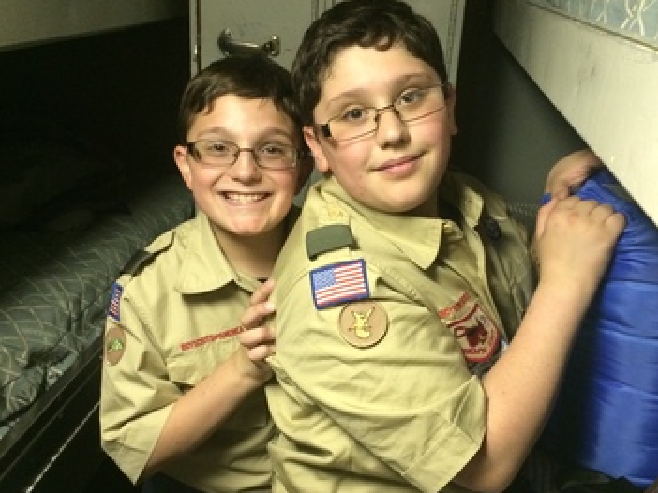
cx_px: 330
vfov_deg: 35.0
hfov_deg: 45.8
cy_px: 287
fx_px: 779
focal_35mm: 41
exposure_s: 1/15
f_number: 2.2
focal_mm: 4.12
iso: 320
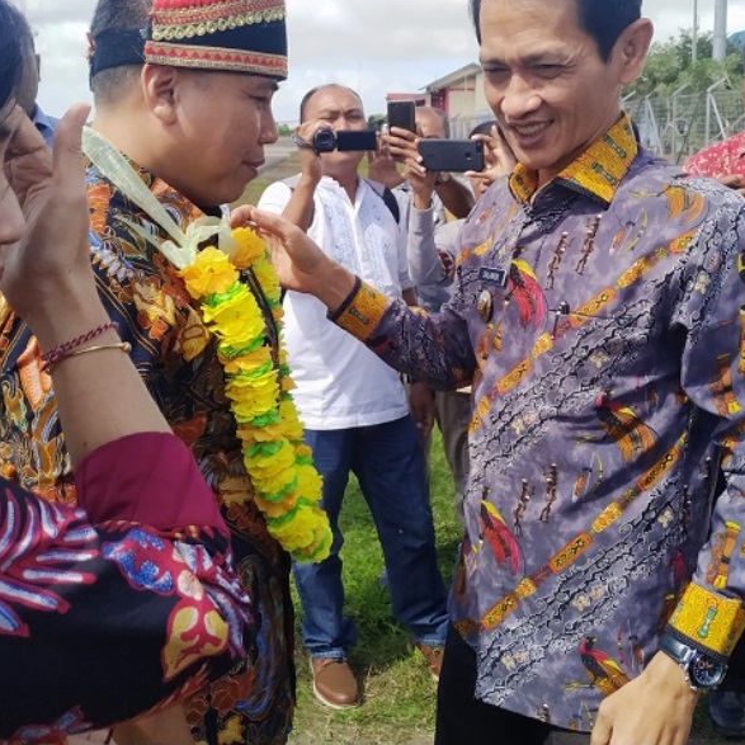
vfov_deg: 44.4
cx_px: 424
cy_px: 259
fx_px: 901
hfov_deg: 44.8
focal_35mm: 37
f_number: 1.9
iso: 250
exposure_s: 1/1962
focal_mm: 3.94
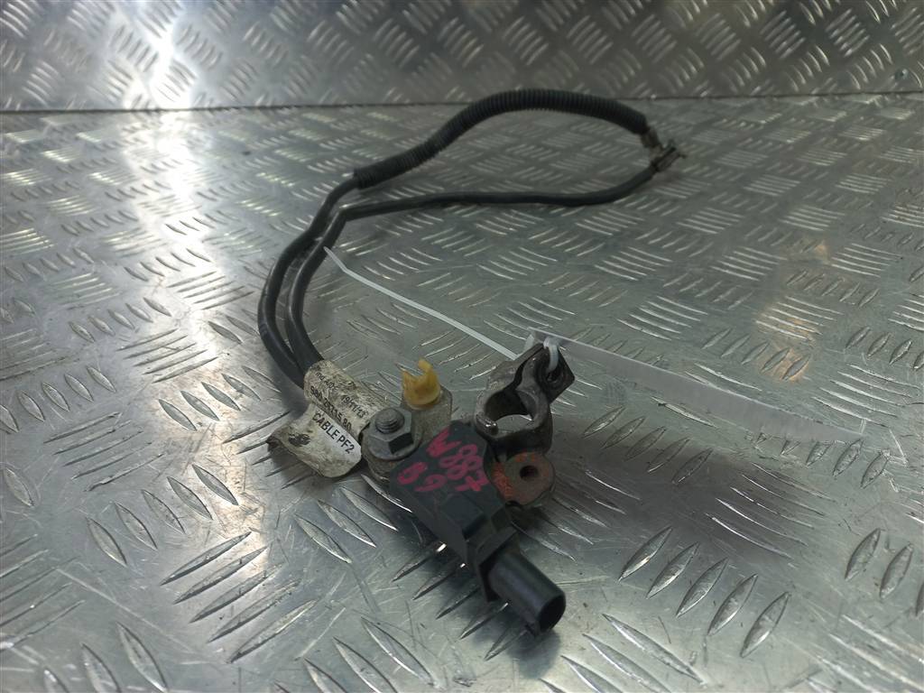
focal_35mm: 25
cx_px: 462
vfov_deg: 54.9
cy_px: 346
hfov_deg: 69.4
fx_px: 667
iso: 40
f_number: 1.8
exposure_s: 1/50
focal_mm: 4.6
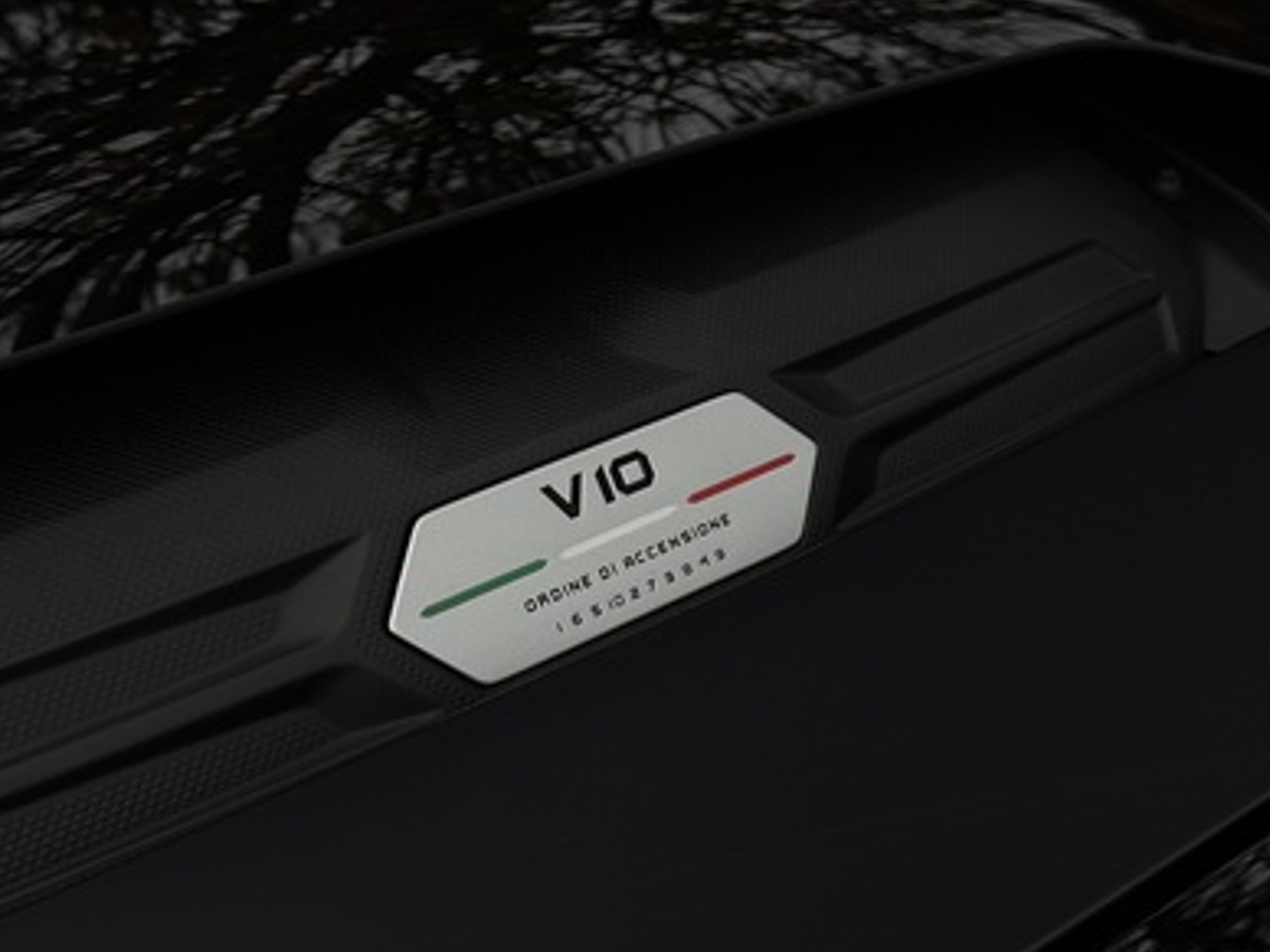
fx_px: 1908
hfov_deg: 36.8
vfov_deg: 28.0
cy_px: 502
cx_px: 619
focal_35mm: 52
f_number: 1.78
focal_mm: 6.76
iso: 64
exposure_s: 1/1678
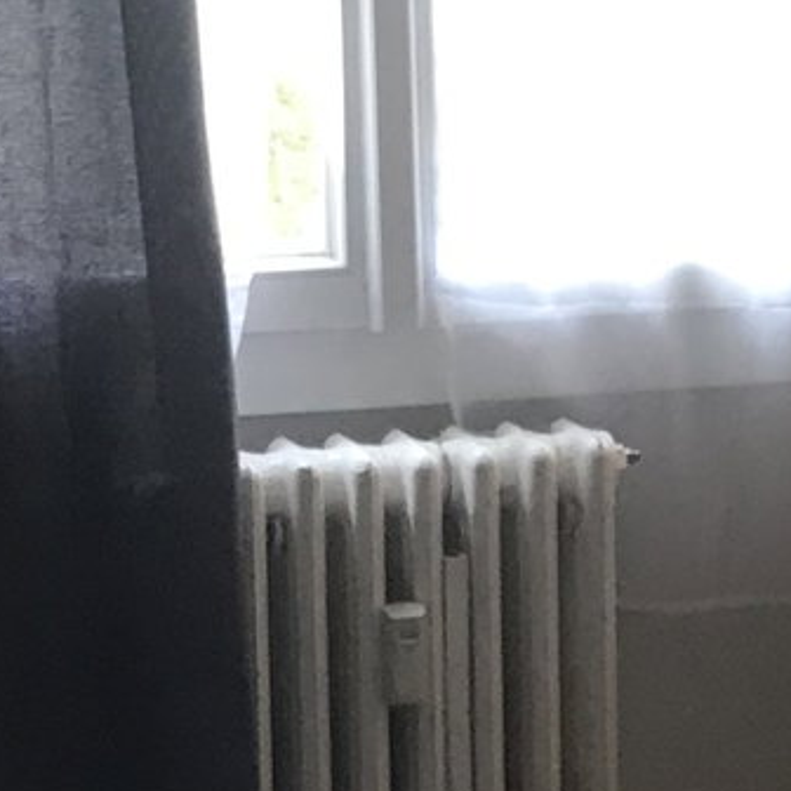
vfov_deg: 11.1
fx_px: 4059
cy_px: 359
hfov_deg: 11.1
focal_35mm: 157
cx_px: 476
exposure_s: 1/20
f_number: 1.8
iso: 40
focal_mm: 3.99
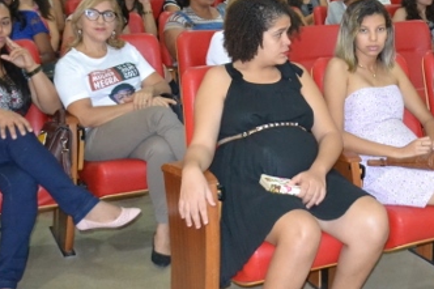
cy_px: 10
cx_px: 408
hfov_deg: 29.4
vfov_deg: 20.3
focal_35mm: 65
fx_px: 783
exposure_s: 1/60
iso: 3200
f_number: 3.5
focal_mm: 18
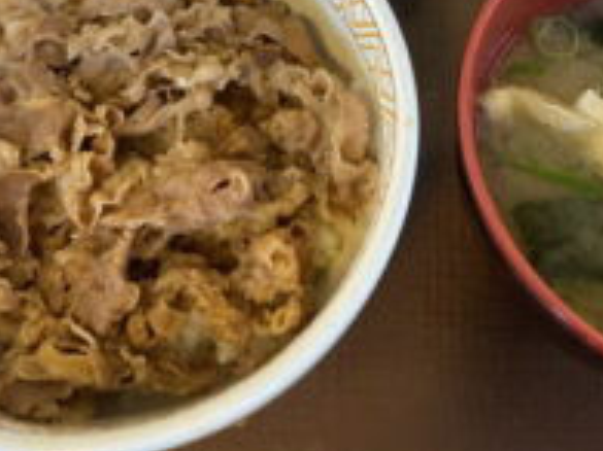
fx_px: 870
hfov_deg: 38.1
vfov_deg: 28.0
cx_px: 351
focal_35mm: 50
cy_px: 42
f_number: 1.8
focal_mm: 4.25
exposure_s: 1/100
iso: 80
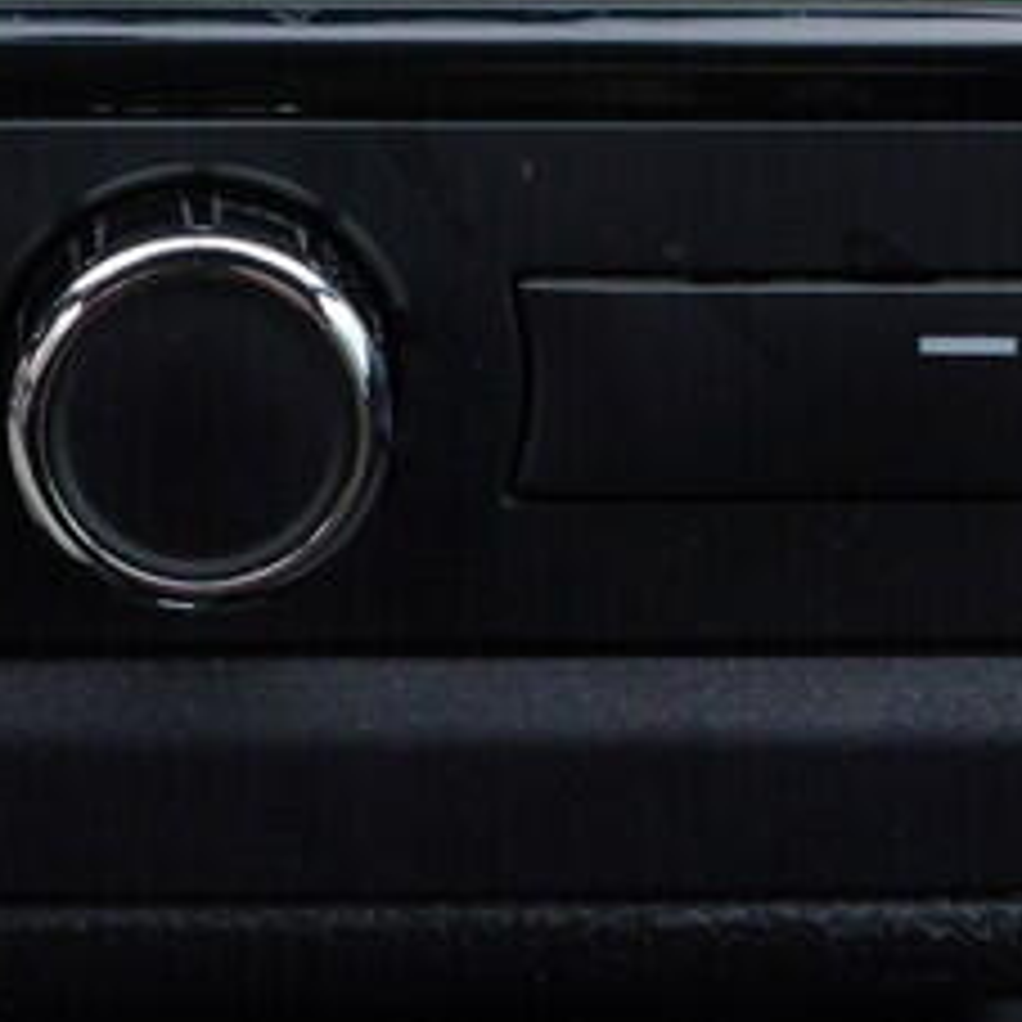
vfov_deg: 12.1
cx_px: 266
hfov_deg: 12.6
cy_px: -506
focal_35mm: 138
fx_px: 4610
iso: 125
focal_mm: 24
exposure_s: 1/50
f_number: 3.2
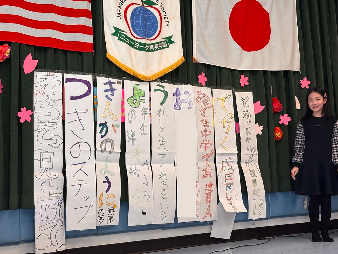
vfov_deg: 28.0
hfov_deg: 36.8
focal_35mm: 52
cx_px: 169
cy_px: 127
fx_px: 508
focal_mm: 5.96
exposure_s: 1/120
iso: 80
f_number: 1.6
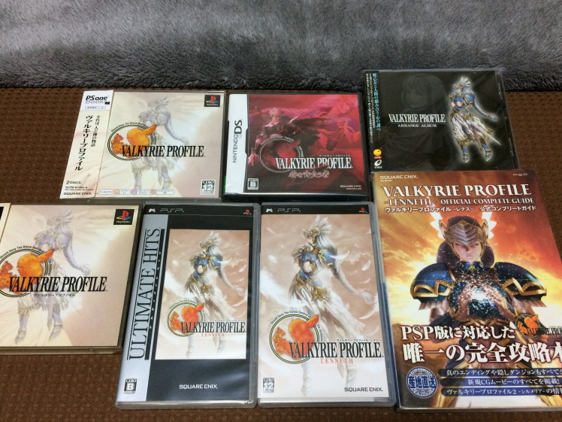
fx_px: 503
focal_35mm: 31
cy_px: 213
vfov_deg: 45.4
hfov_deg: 58.3
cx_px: 289
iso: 200
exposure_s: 1/30
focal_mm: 4.15
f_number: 2.2
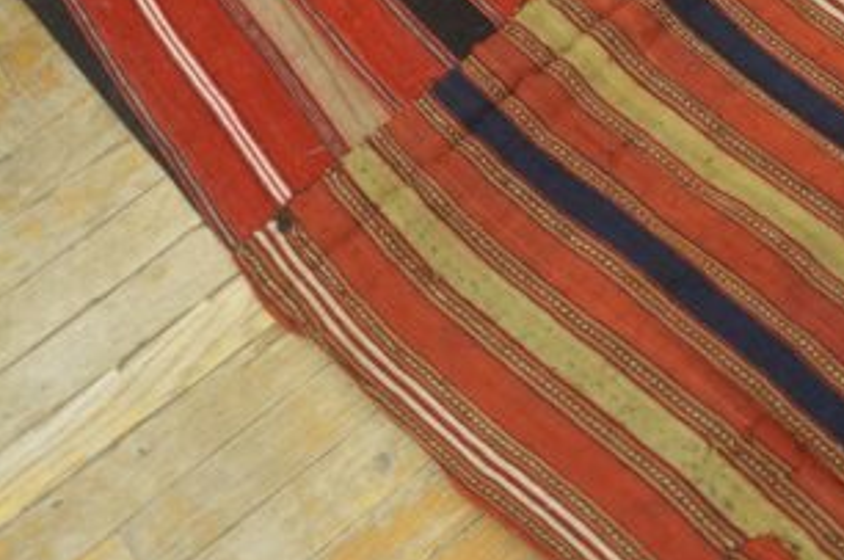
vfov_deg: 25.0
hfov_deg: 35.6
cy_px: 120
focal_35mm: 53
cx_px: 736
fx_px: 1241
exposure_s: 1/60
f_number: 4
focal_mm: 18
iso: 1600
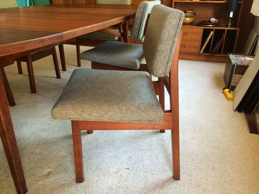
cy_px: 97
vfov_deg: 46.8
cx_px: 130
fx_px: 224
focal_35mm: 30
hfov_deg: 60.0
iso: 125
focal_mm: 4.12
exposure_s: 1/30
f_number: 2.2
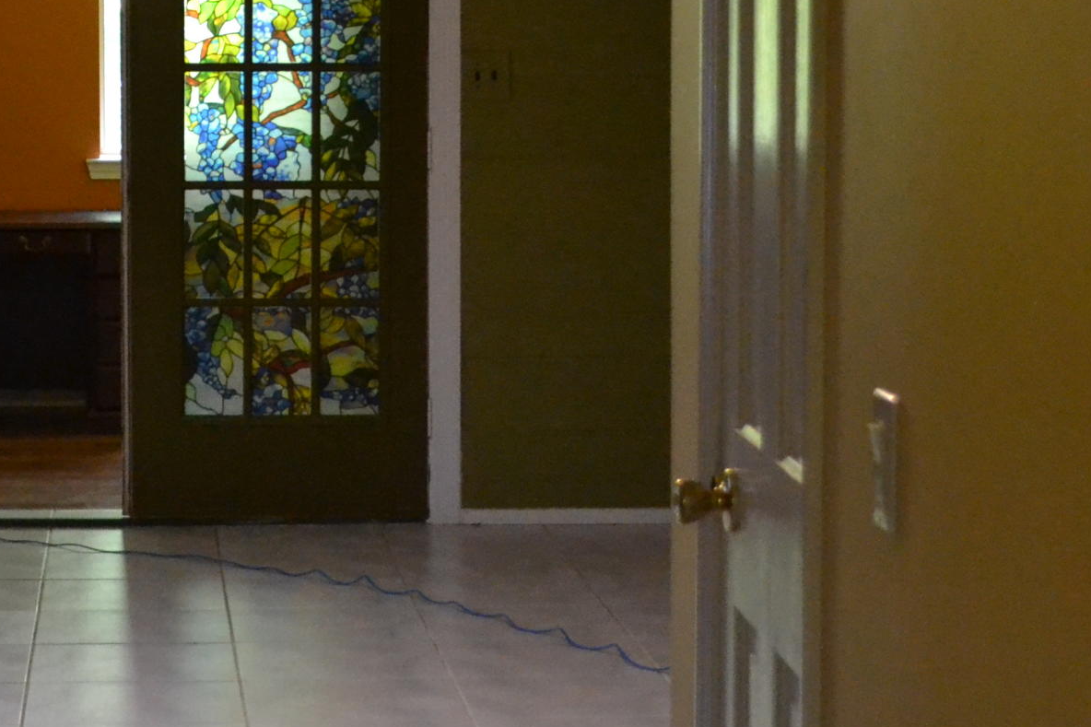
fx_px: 3454
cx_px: 148
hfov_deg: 17.7
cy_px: 209
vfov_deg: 12.0
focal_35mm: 114
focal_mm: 30
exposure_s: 1/125
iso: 3200
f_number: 4.5
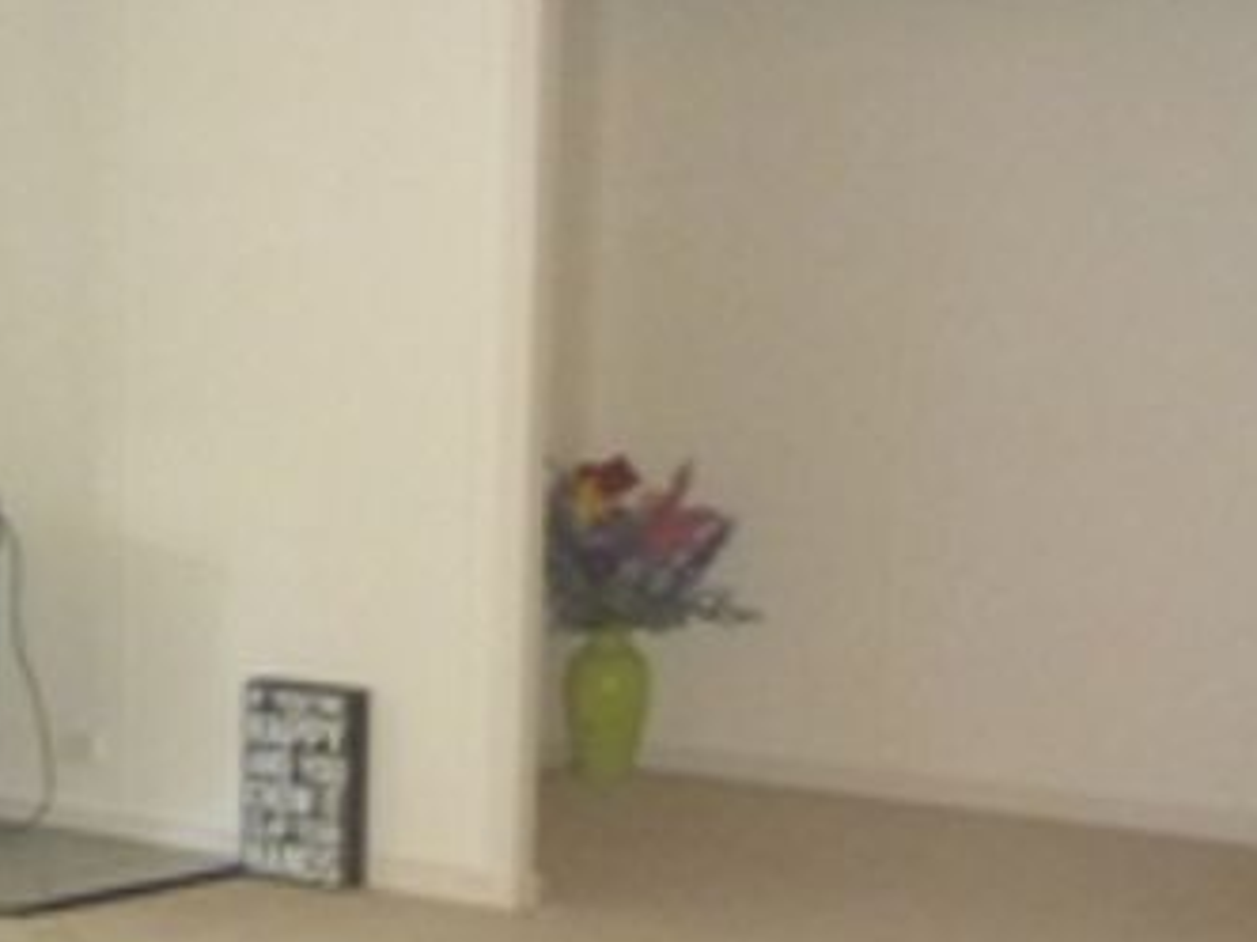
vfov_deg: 19.2
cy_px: 774
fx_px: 2760
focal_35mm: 76
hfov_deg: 25.1
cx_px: 186
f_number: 3.3
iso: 800
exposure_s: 1/60
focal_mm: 4.9
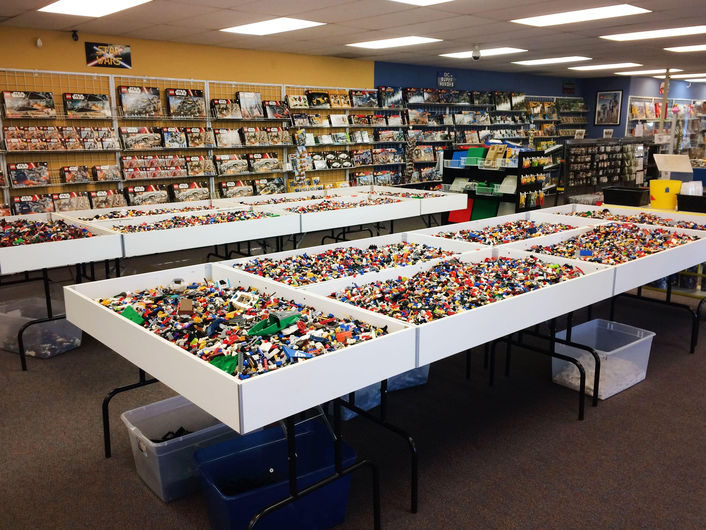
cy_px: 259
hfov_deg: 60.0
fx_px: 612
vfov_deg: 46.8
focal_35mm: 30
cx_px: 355
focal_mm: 4.15
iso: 40
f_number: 2.2
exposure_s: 1/30
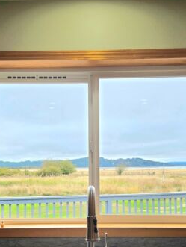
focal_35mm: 37
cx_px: 90
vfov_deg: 49.2
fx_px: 265
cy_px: 166
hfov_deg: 38.7
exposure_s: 1/238
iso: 12
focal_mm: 6.3
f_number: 1.7
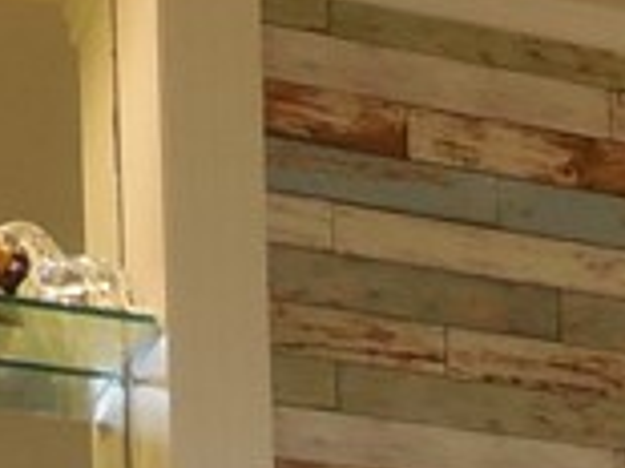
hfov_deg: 10.3
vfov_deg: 7.6
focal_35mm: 165
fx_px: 2977
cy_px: 1513
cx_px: 1540
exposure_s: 1/25
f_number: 3.1
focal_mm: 4.5
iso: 320
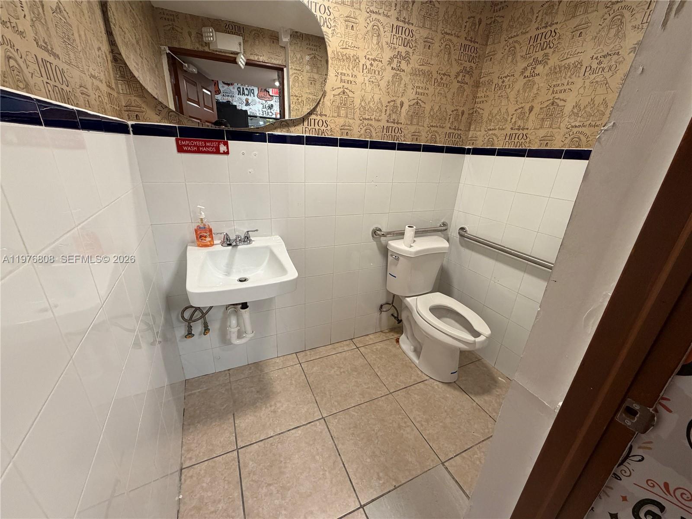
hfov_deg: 102.1
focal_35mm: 14
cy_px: 260
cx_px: 346
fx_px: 280
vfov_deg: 85.7
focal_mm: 2.22
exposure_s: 1/60
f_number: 2.2
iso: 250
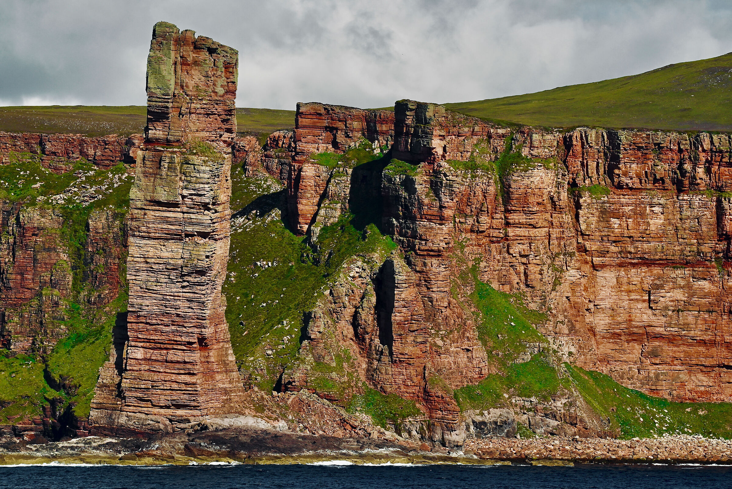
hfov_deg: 12.1
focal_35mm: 170
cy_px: 244
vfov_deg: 8.1
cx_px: 366
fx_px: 3458
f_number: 8
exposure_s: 1/750
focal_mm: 170
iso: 100
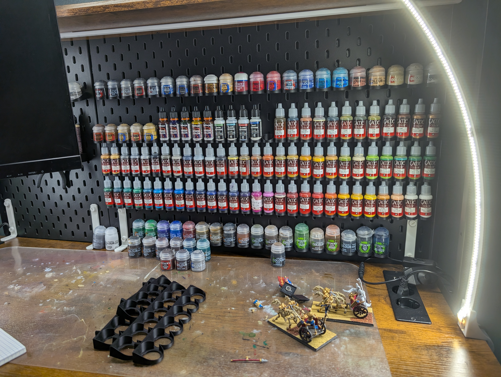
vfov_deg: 56.9
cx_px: 250
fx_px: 348
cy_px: 188
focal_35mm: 24
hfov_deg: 71.5
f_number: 1.68
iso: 51
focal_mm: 6.9
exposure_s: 1/31.1
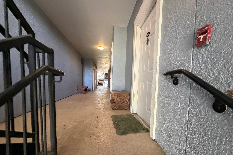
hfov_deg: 100.4
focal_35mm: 15
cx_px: 118
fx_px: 97
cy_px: 89
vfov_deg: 76.8
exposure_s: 1/60
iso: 1000
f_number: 2.2
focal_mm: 2.22
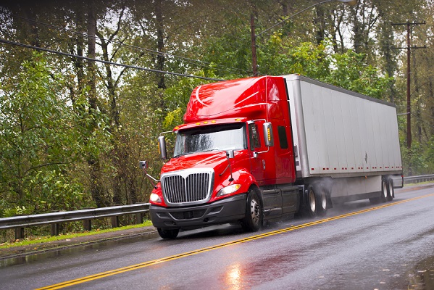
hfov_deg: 23.6
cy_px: 145
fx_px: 1037
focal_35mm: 86
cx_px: 217
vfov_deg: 15.9
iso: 640
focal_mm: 86
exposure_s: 1/250
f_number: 2.8
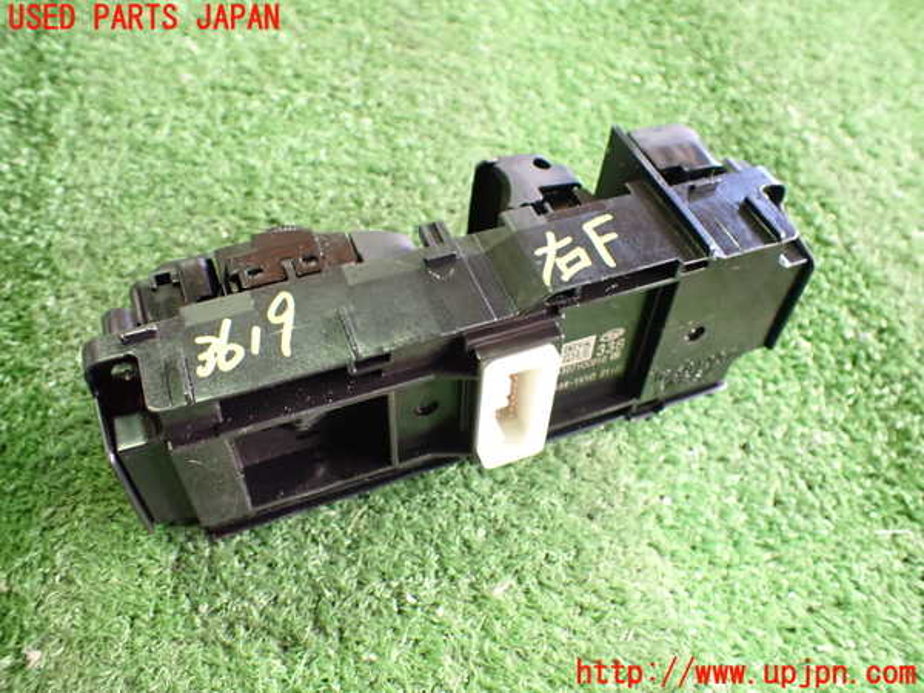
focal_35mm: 30
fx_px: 801
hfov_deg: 60.0
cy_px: 346
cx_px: 462
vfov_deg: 46.8
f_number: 2.3
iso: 800
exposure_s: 1/40
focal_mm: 5.4
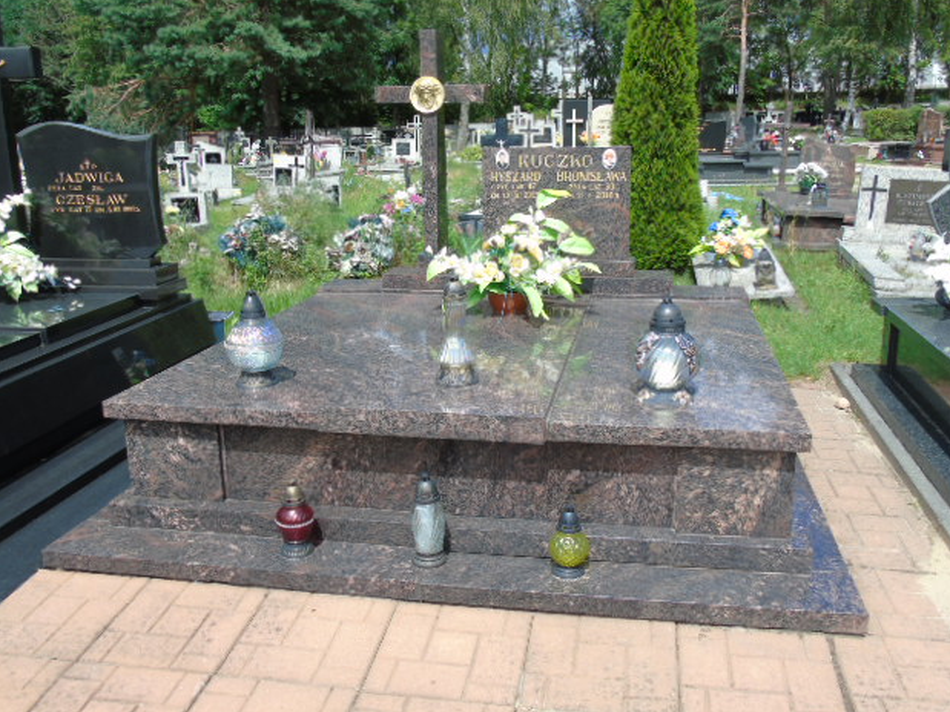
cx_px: 490
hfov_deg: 60.0
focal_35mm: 30
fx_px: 823
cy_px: 347
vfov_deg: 46.8
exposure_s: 1/640
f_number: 3.6
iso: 80
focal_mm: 5.2
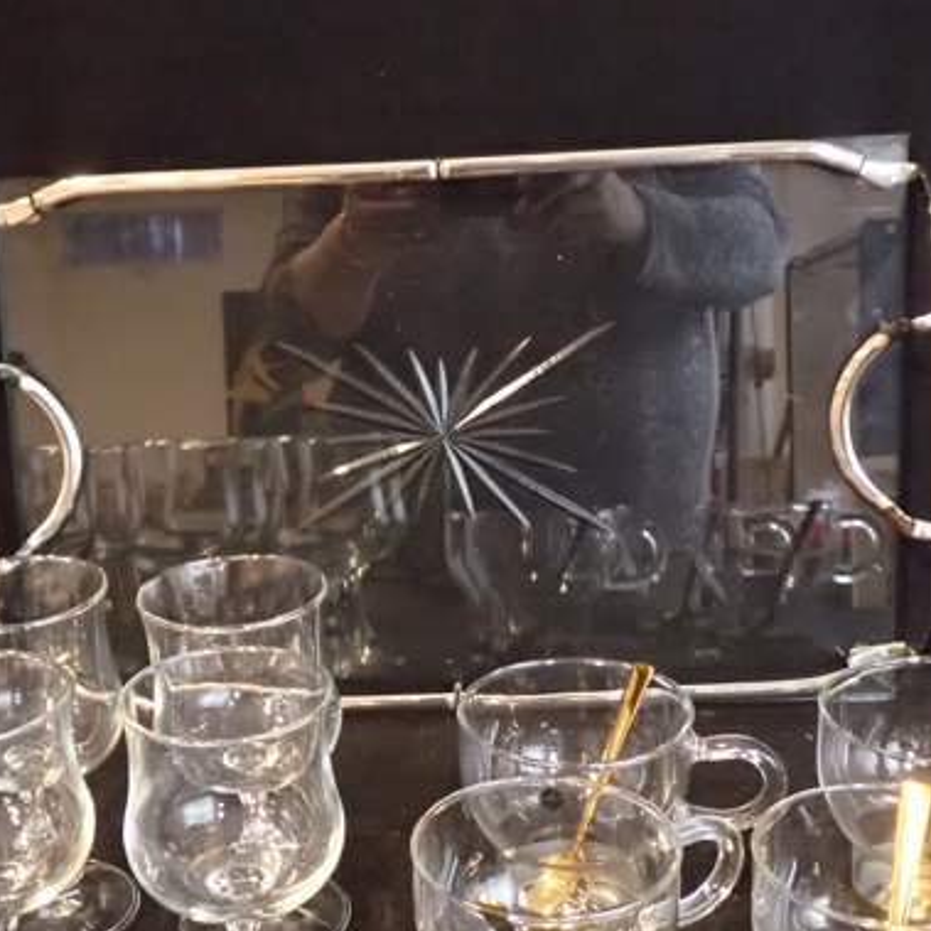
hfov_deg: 30.4
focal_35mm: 56
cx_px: 341
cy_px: 617
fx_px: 1704
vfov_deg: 30.3
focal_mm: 5.4
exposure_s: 1/40
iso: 1250
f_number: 2.3
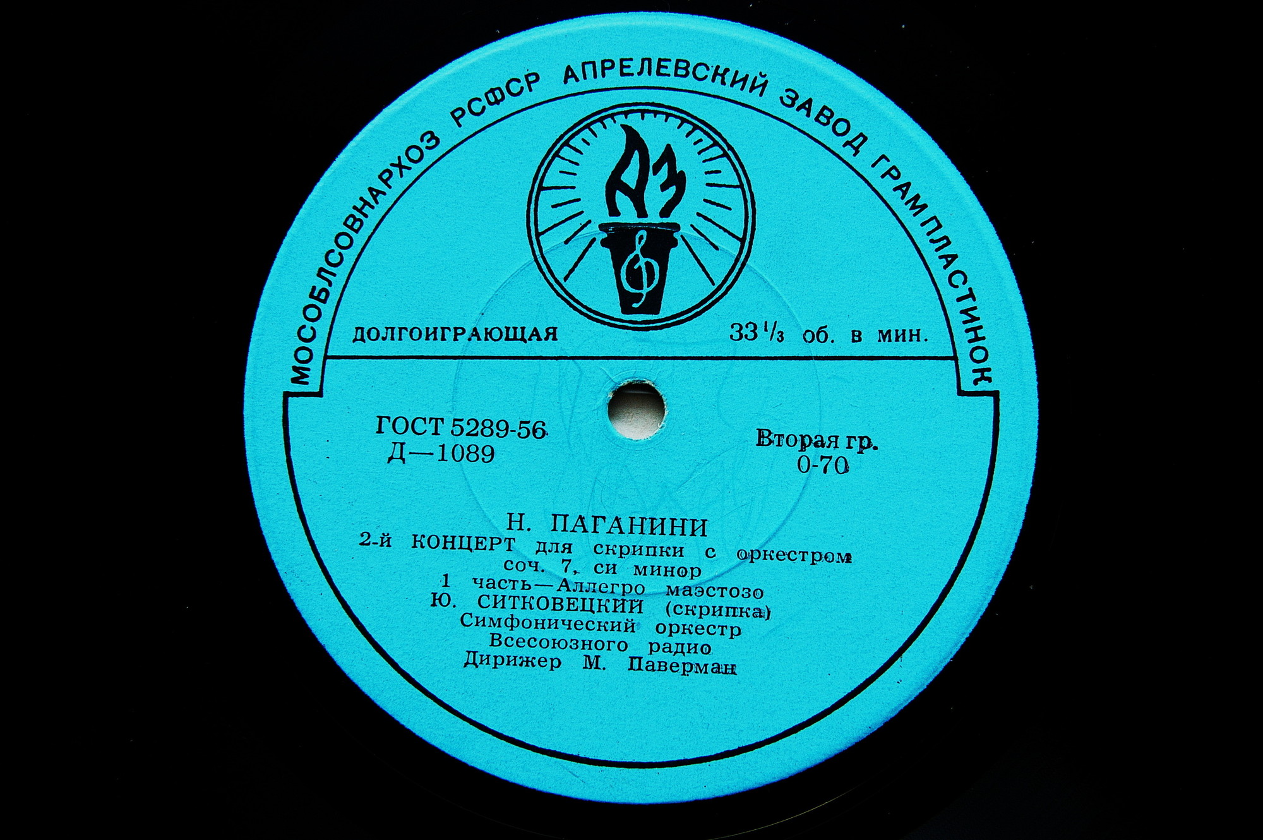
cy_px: 420
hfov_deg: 37.9
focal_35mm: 52
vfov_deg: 25.7
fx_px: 1840
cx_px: 632
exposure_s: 1/125
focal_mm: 35
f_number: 5.6
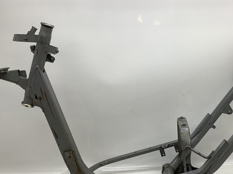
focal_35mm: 49
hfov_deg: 38.3
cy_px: 106
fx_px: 330
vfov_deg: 29.6
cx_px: 163
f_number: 2.4
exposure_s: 1/120
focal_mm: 3.3
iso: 32
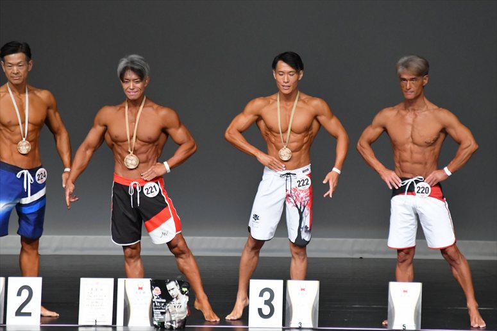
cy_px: 166
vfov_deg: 3.7
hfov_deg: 5.5
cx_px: 248
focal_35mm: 375
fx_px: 5175
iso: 5000
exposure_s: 1/400
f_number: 5.6
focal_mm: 250
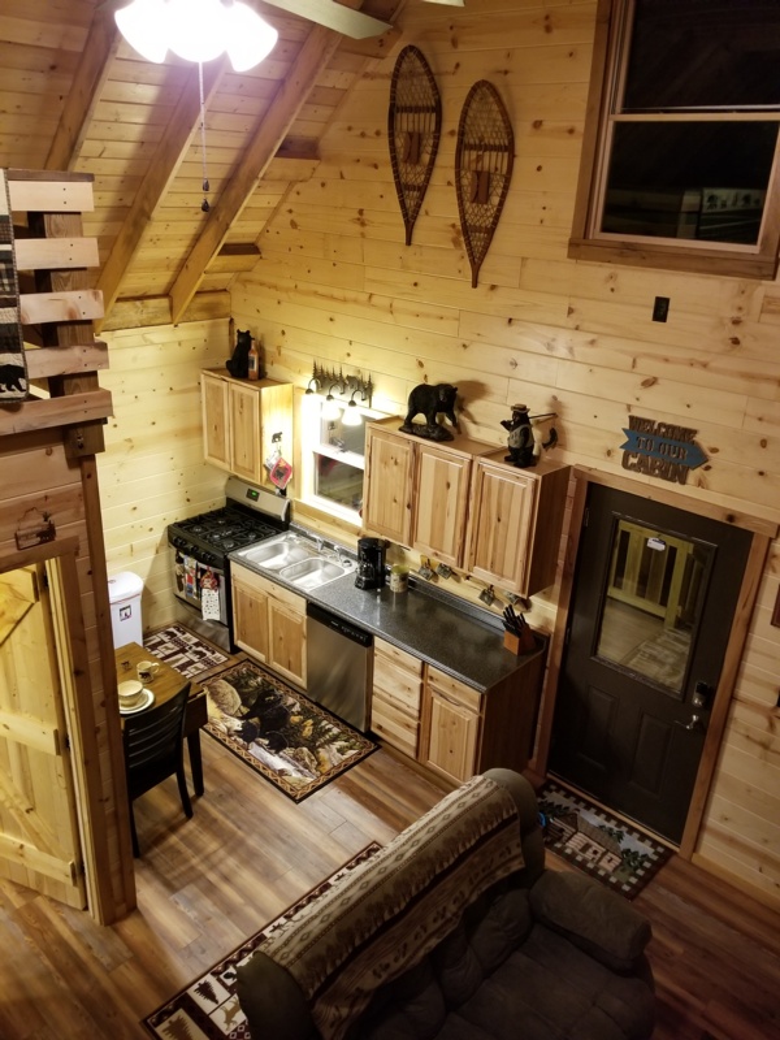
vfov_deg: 67.3
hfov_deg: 53.1
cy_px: 520
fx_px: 781
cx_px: 390
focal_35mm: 26
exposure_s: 1/24
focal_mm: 4.25
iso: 250
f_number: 1.7
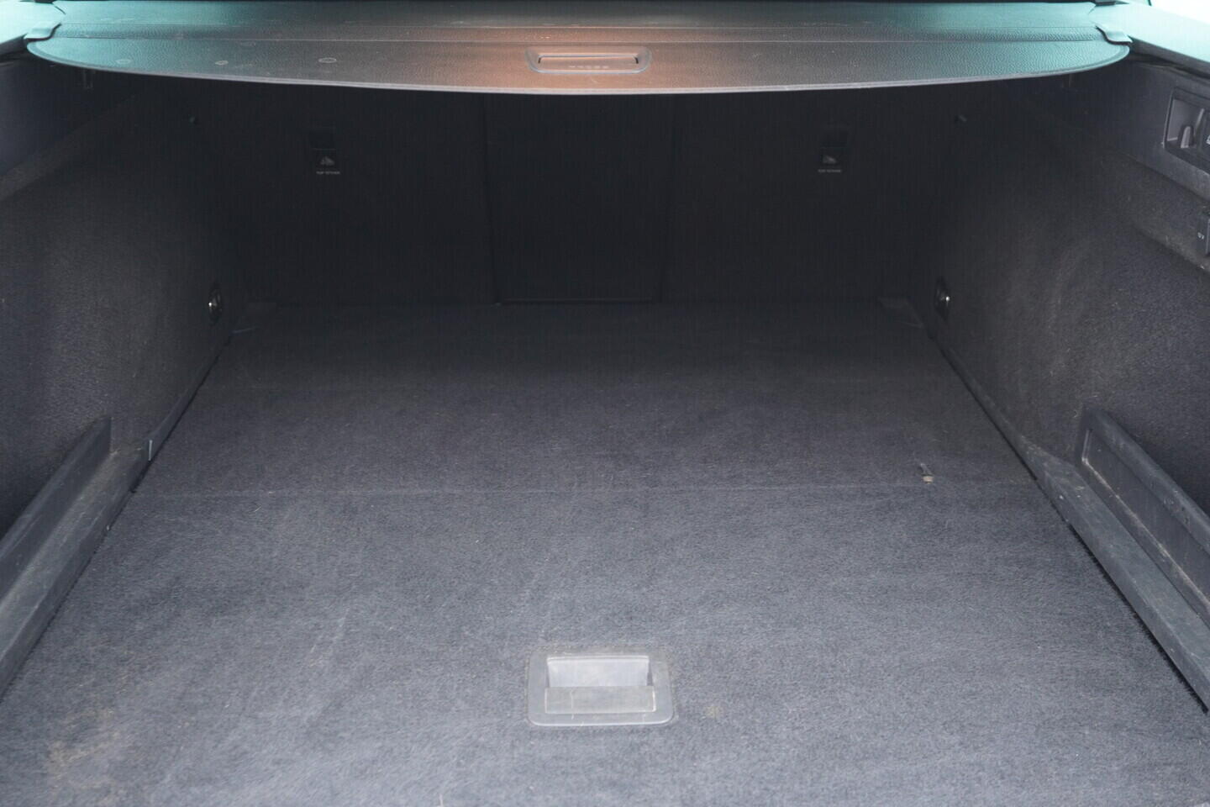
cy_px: 404
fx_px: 1210
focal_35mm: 36
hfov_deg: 53.1
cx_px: 605
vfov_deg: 36.9
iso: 1000
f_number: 2.8
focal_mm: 24
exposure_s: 1/40
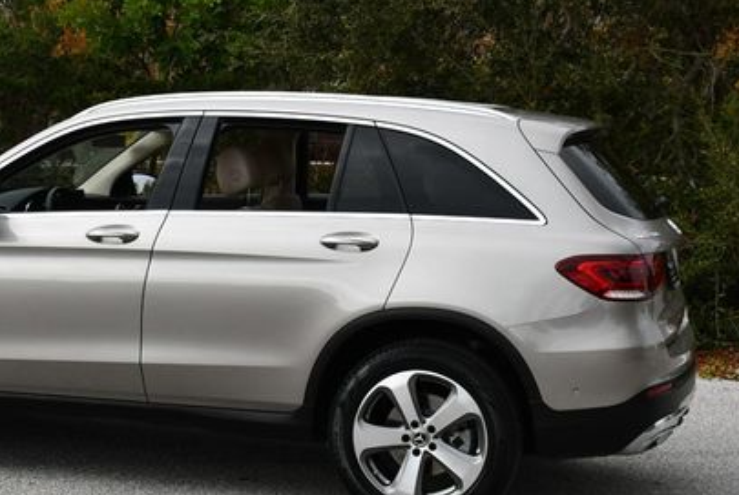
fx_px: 1623
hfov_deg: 25.4
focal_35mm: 79
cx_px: 203
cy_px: 214
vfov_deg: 17.3
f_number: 8
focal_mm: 25
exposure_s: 1/250
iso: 110
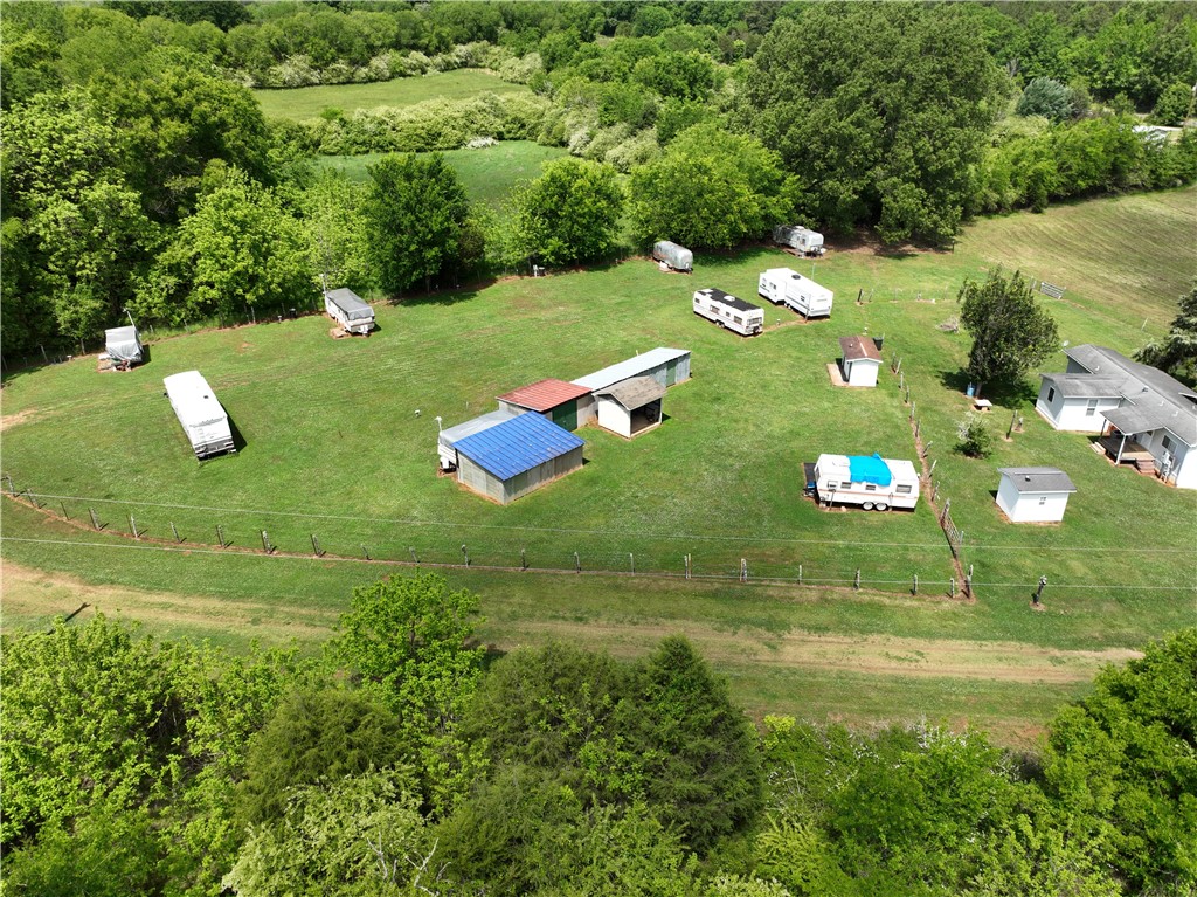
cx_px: 598
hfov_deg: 71.6
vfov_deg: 56.8
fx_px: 830
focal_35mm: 24
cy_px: 448
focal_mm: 12.29
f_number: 2.8
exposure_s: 1/200
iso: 110
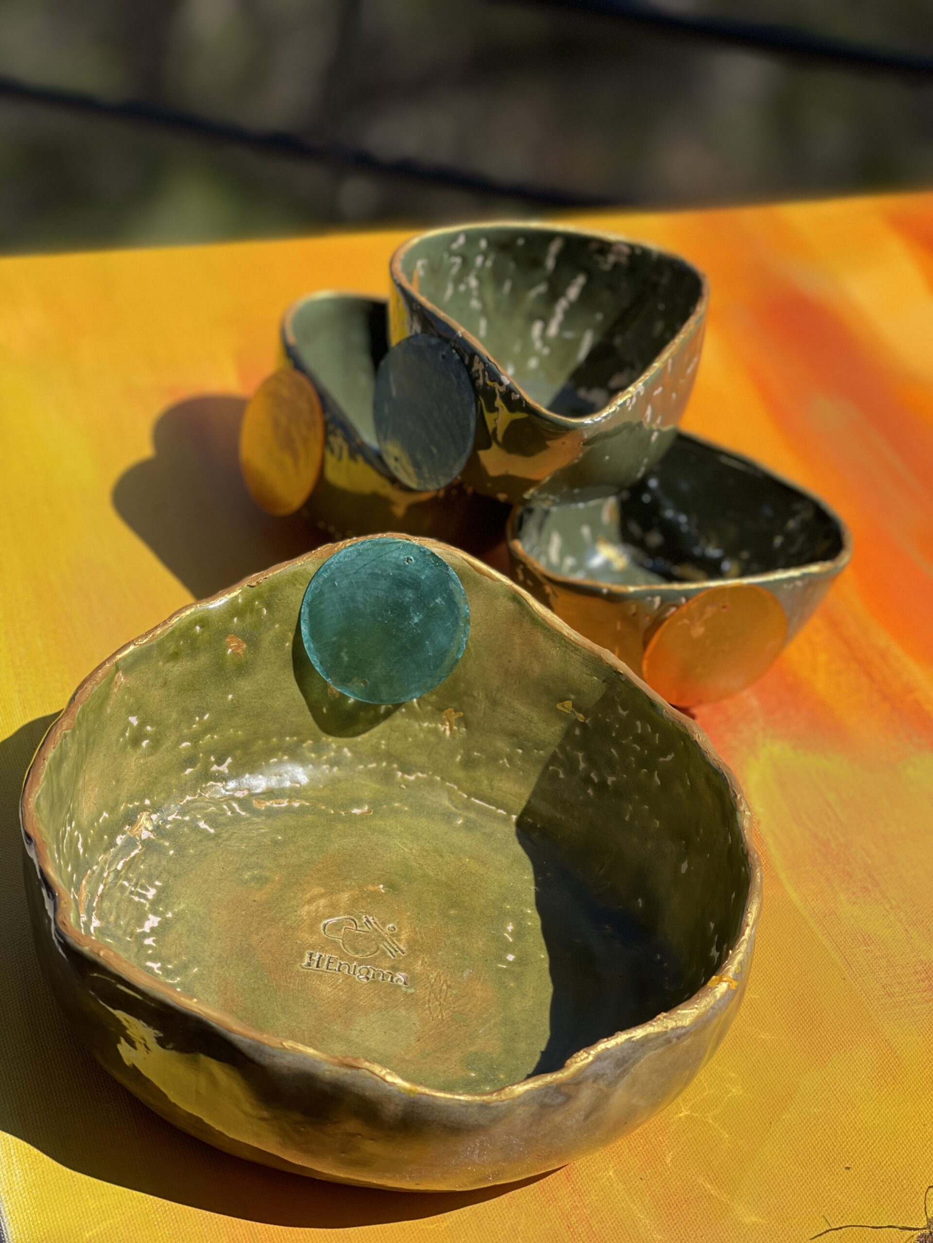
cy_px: 622
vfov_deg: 30.3
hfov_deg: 22.9
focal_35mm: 64
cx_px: 466
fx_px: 2300
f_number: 2.2
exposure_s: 1/1908
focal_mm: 7.5
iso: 32
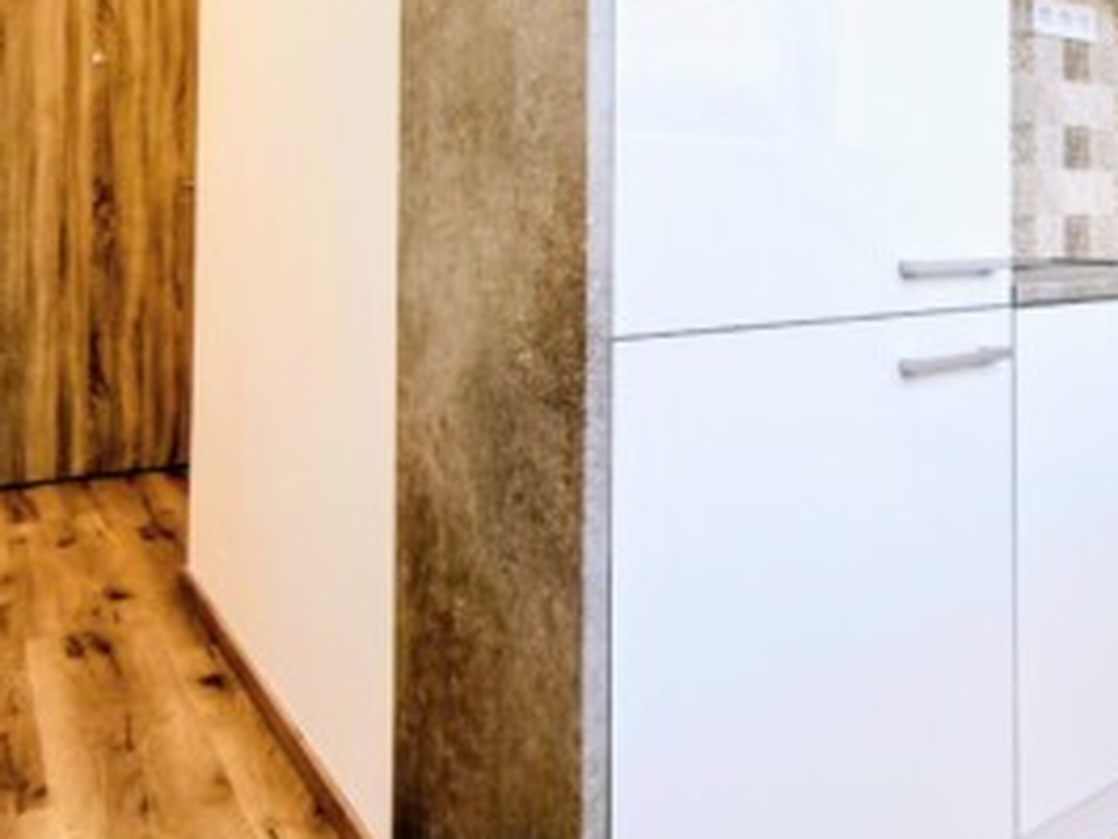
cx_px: 920
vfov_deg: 40.3
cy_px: 181
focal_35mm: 34
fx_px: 1099
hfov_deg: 50.2
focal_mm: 1.91
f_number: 2.2
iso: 80
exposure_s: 1/50
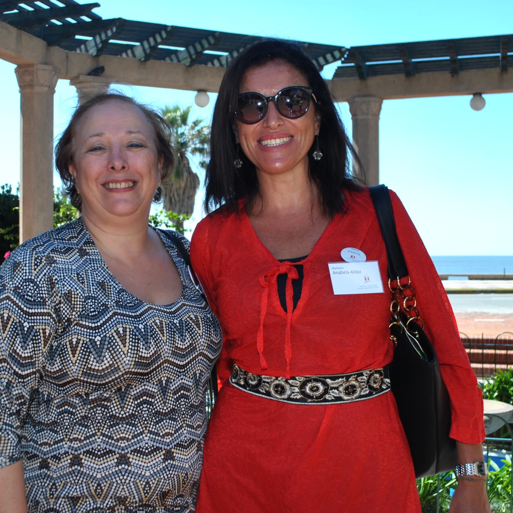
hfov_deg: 33.8
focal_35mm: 50
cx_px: 190
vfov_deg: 34.0
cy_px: 256
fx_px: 838
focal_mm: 26
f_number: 5.6
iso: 100
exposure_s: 1/200
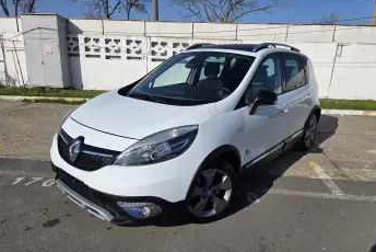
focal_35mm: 25
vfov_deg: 51.3
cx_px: 186
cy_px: 141
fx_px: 261
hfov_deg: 71.5
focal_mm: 6.3
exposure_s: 1/7944
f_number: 1.7
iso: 64
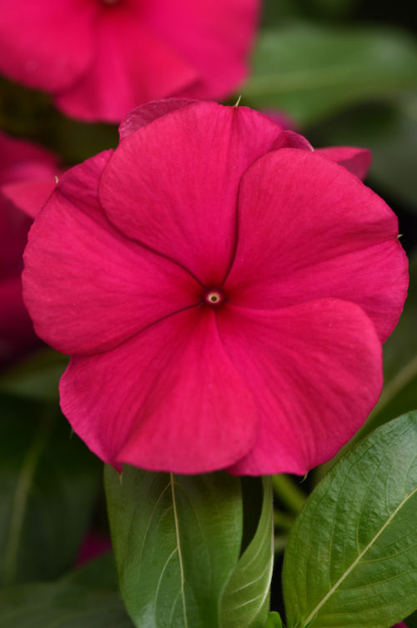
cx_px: 208
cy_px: 314
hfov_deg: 13.0
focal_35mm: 105
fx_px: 1829
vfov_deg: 19.5
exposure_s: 1/160
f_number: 8
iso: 200
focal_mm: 105
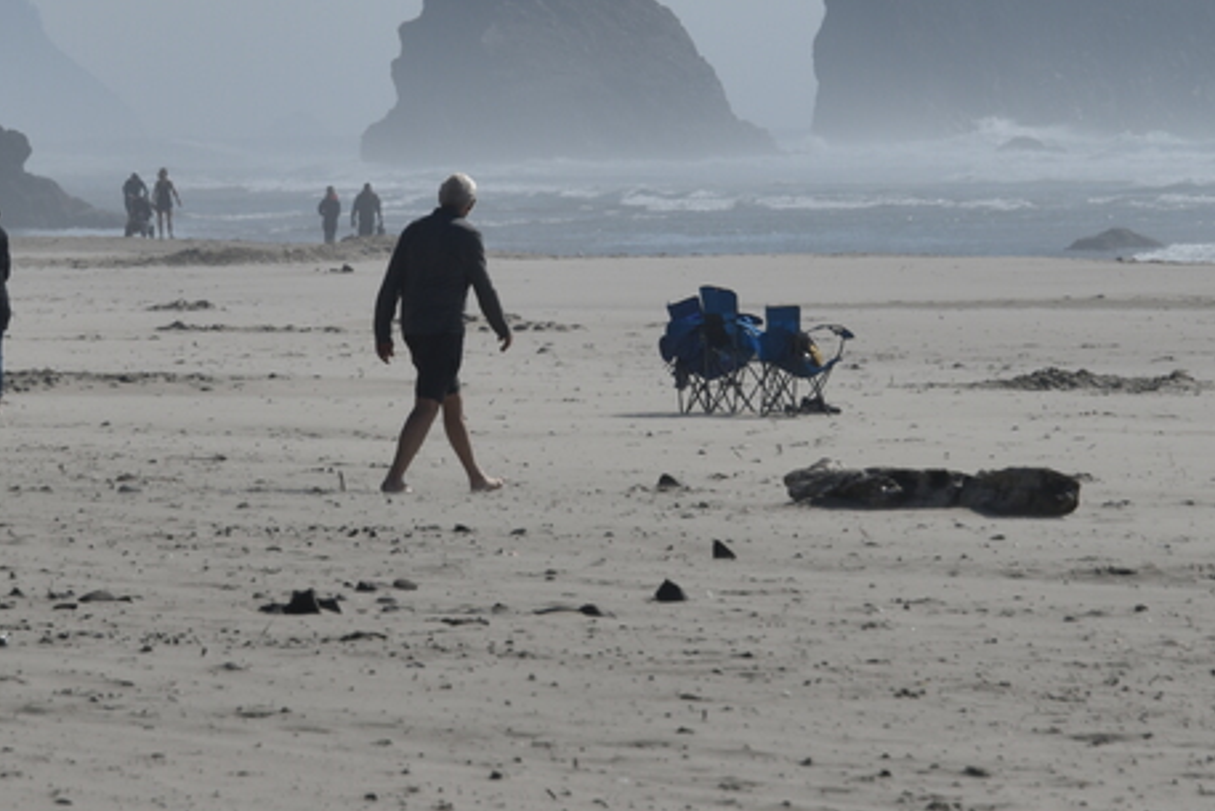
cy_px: 114
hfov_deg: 3.7
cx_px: 529
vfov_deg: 2.5
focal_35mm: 560
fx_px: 18905
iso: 100
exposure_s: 1/500
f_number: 11
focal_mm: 200
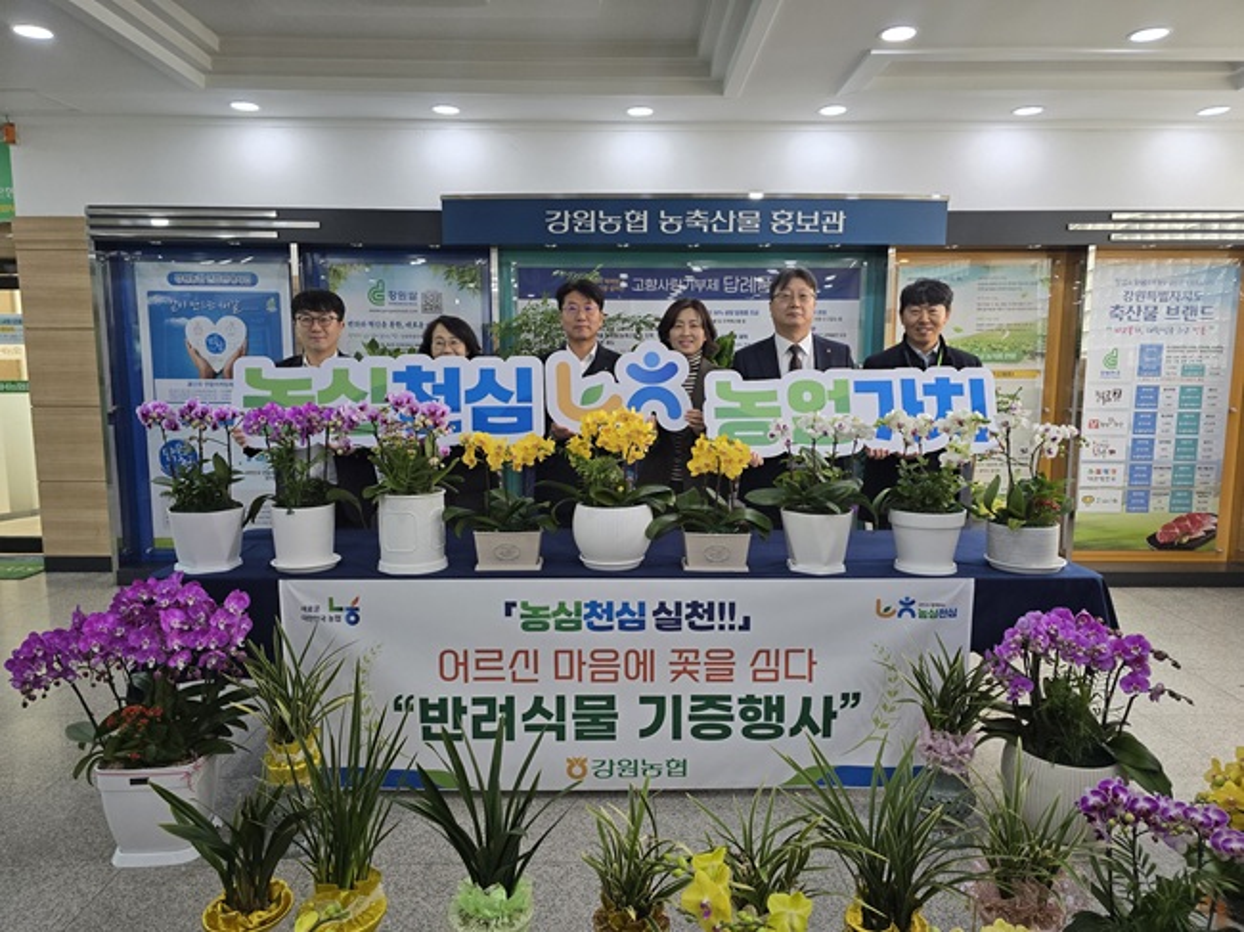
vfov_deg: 58.8
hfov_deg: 73.9
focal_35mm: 23
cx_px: 622
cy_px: 466
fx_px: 826
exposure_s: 1/120
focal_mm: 6.3
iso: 250
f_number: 1.7
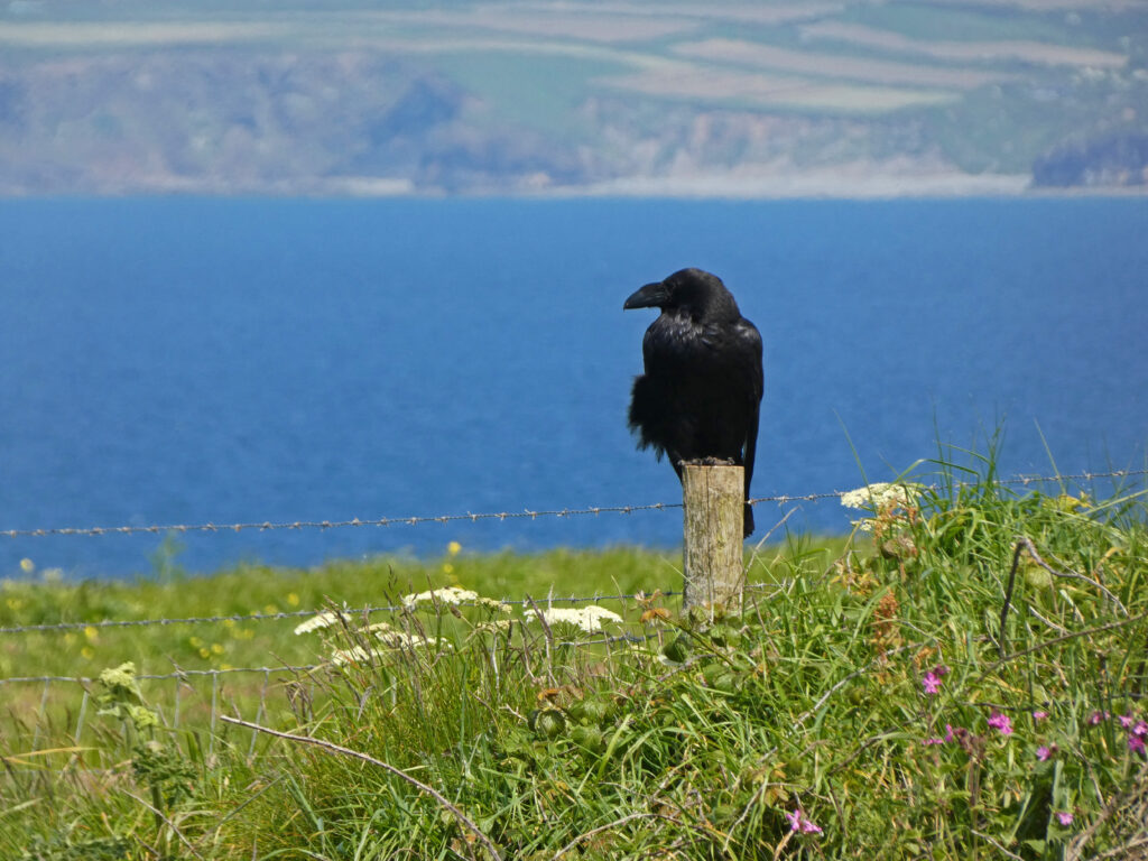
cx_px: 574
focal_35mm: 681
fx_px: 22585
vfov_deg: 2.2
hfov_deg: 2.9
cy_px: 430
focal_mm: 121.9
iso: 80
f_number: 5.6
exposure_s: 1/320
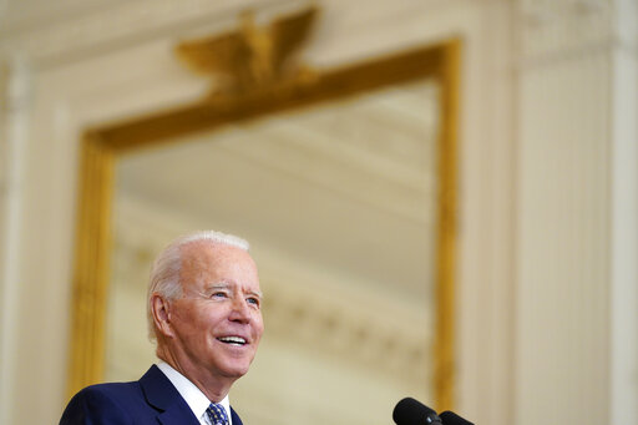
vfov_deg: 7.0
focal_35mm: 195
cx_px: 319
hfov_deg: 10.6
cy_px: 212
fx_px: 3455
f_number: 3.2
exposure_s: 1/250
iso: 2500
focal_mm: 195
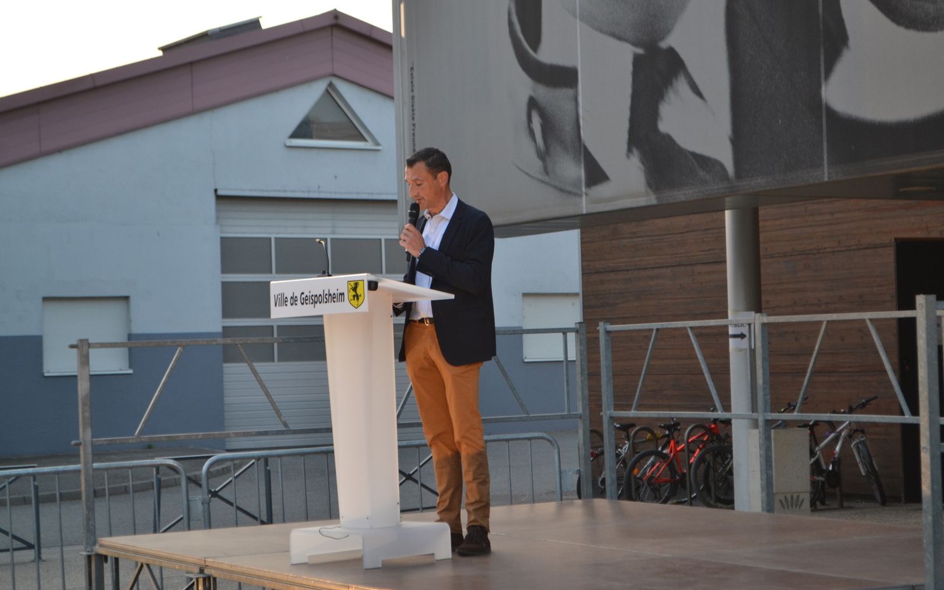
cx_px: 470
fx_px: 1981
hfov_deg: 26.8
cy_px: 291
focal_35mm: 77
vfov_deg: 16.9
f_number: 5.6
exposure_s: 1/60
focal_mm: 50
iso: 400
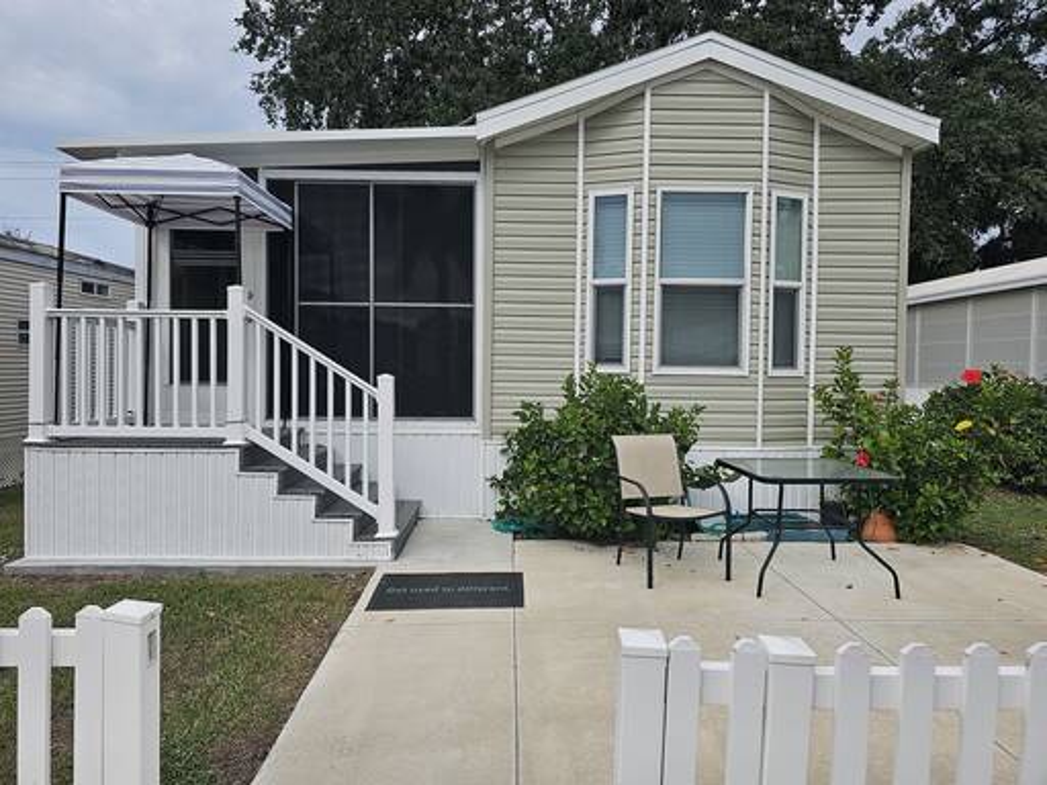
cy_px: 392
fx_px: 696
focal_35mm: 23
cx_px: 524
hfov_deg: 73.9
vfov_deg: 58.9
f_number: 1.7
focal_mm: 6.3
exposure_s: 1/1300
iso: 16
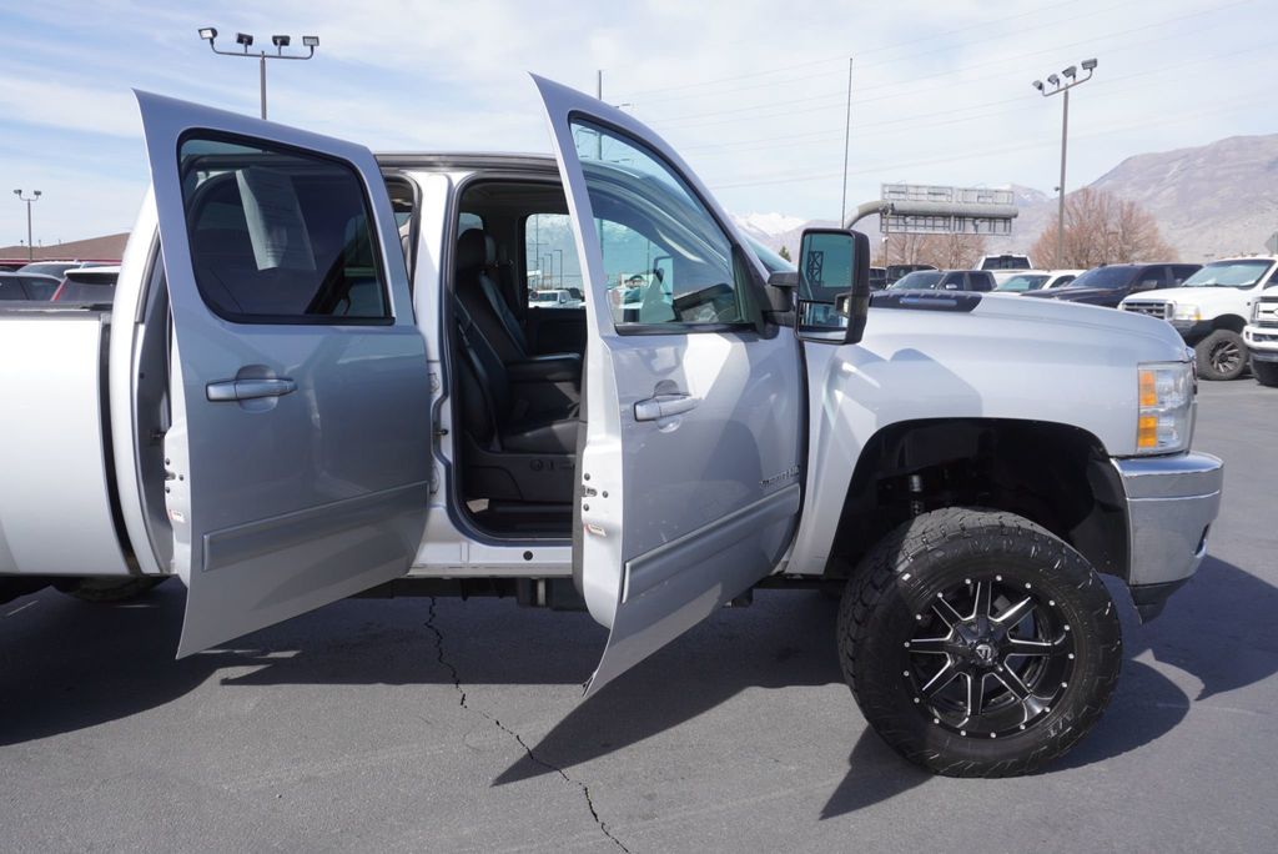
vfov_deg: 48.0
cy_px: 427
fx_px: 959
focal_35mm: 27
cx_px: 639
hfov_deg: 67.4
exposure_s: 1/200
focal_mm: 18
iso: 100
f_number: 7.1
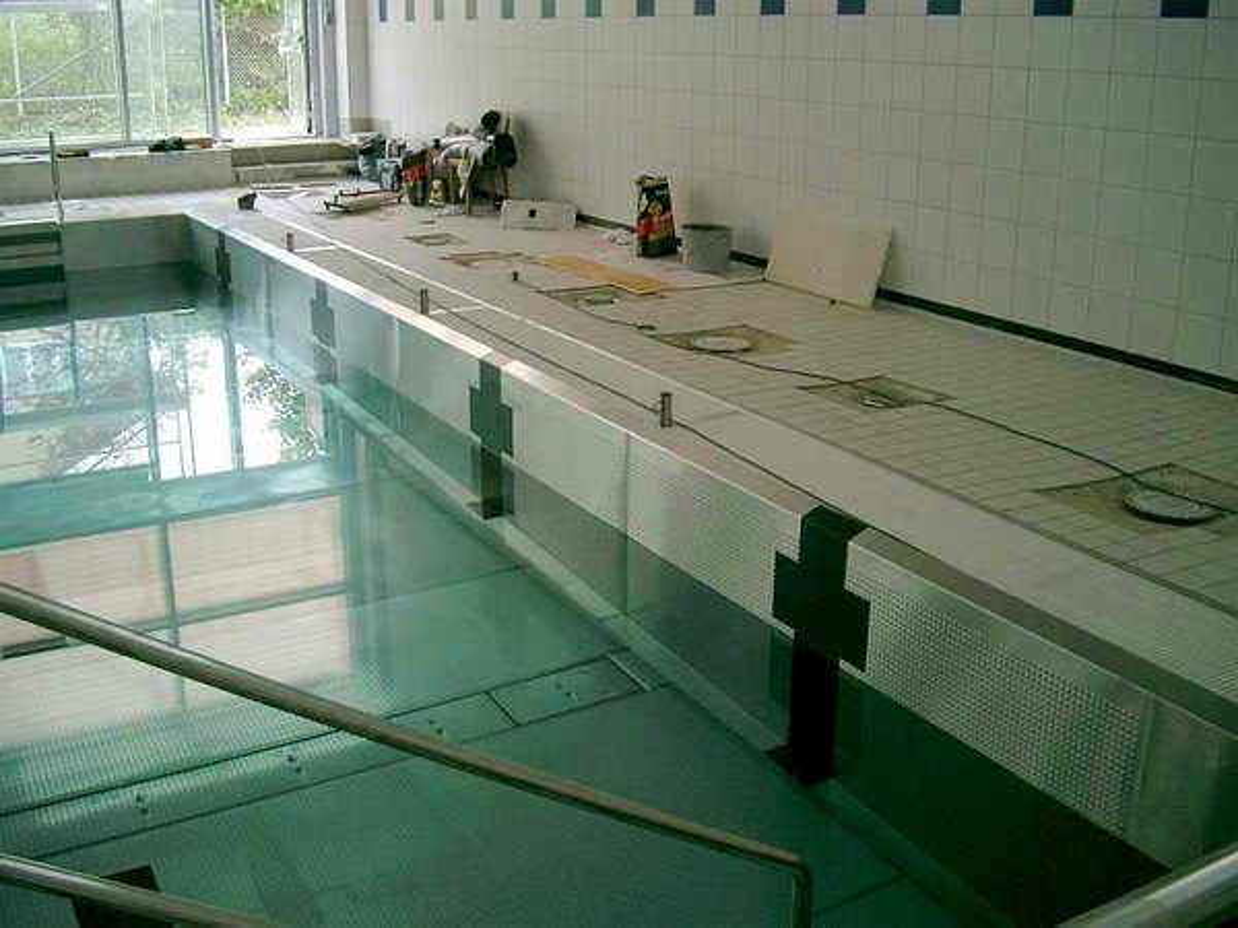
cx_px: 619
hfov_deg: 50.1
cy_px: 464
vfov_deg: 38.7
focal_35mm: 37
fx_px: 1323
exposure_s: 1/160
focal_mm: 7.6
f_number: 2.6
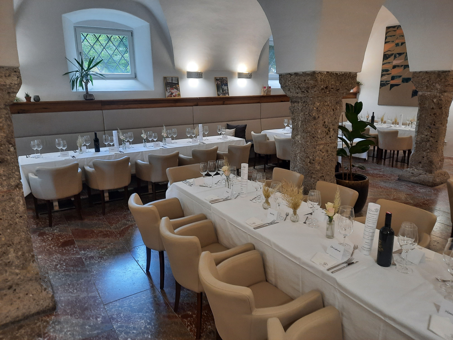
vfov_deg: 54.9
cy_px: 170
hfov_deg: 69.4
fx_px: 327
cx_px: 226
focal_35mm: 25
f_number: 2
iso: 250
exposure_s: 1/50
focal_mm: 4.6
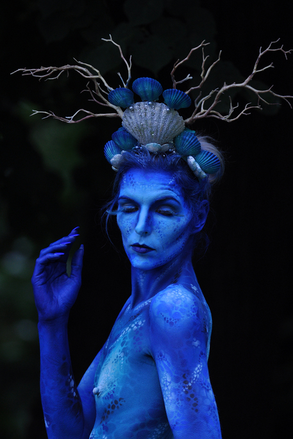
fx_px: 3697
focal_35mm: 303
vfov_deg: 6.8
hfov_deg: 4.5
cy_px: 221
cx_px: 147
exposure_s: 1/1250
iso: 500
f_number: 2.8
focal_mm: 200
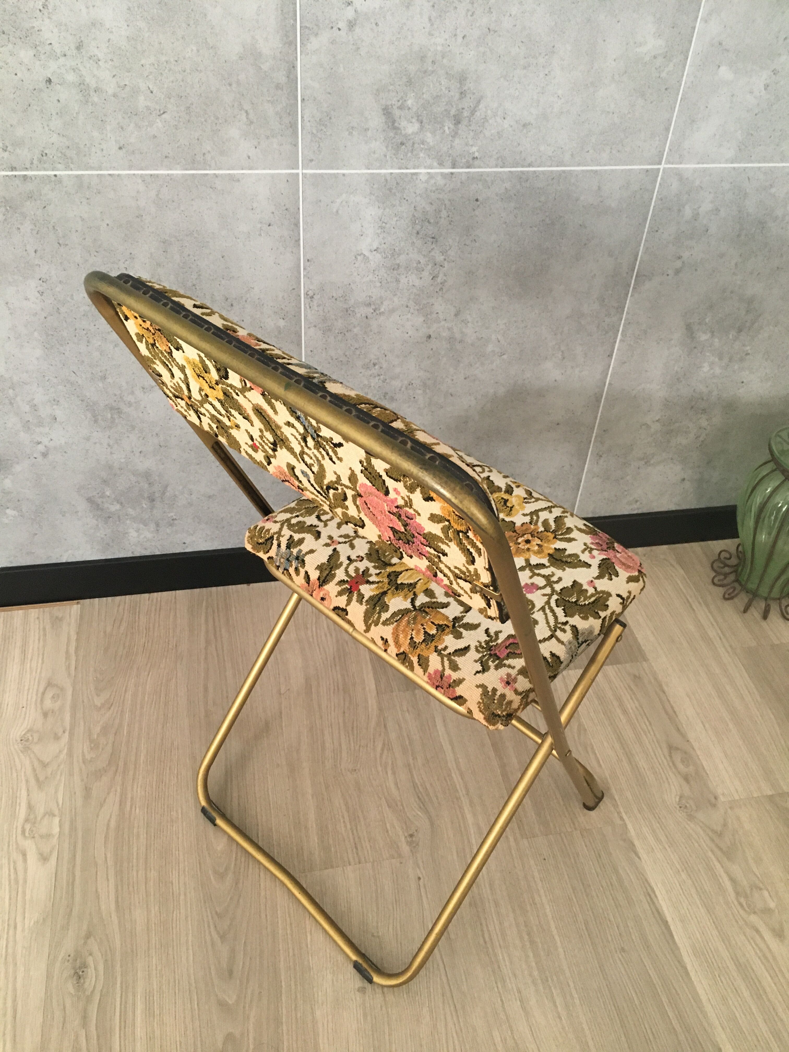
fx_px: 881
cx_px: 394
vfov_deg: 61.7
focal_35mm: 29
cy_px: 526
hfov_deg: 48.2
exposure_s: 1/17
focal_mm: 4.15
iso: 200
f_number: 2.2
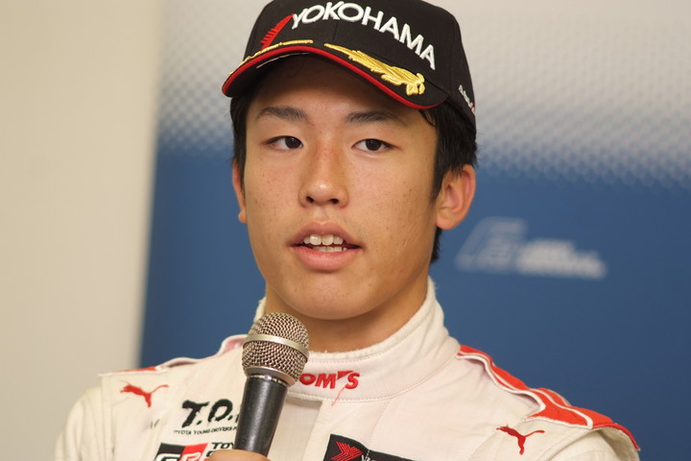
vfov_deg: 5.1
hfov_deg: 7.6
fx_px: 5182
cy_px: 230
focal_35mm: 270
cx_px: 346
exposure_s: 1/125
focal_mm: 180
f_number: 2.8
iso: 400
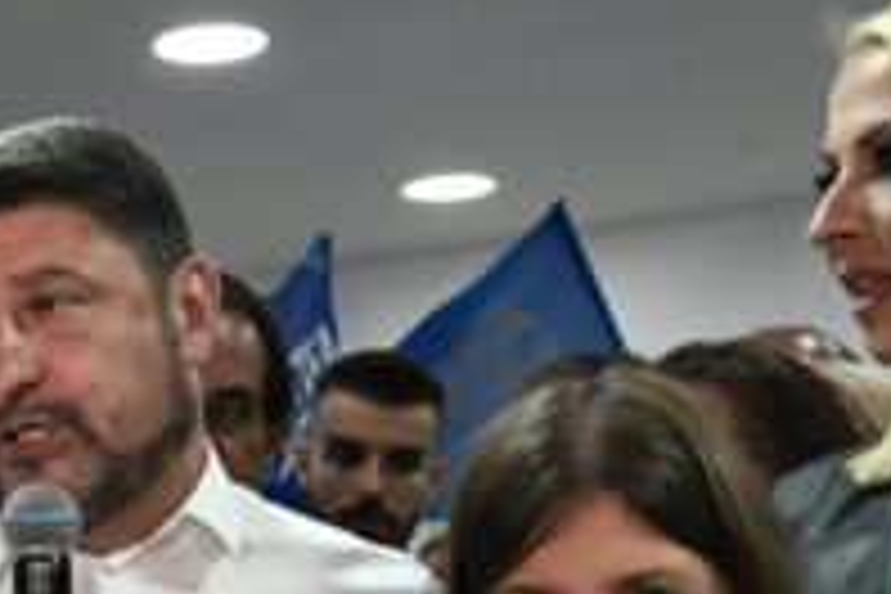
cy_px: 490
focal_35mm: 85
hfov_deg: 22.3
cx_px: -144
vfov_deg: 15.9
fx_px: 2104
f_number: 7.1
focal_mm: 28
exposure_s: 1/1000
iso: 6400
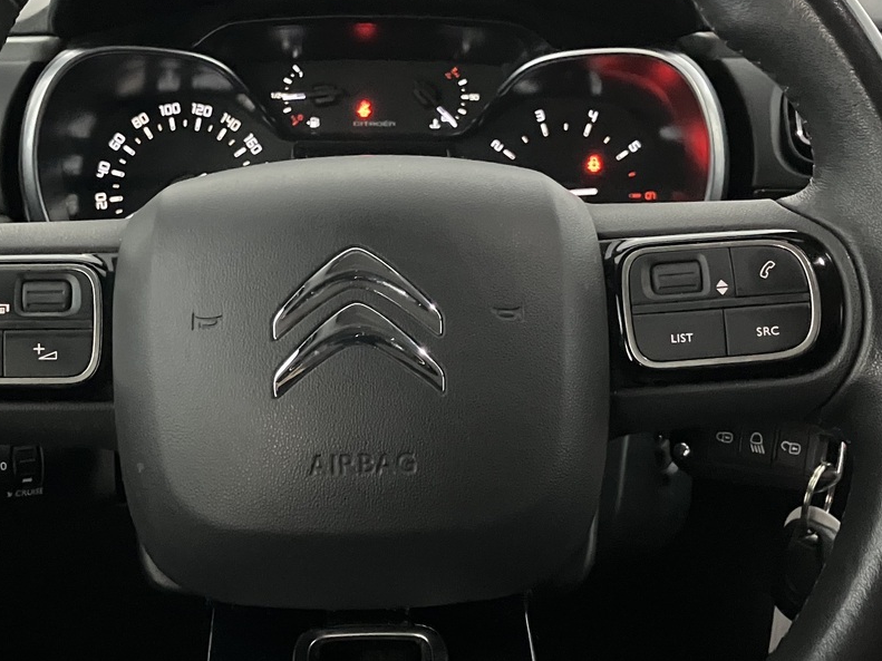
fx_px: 1299
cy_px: 320
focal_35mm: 51
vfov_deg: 28.6
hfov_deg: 37.3
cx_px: 342
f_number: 1.8
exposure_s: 1/21
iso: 640
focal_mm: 3.99
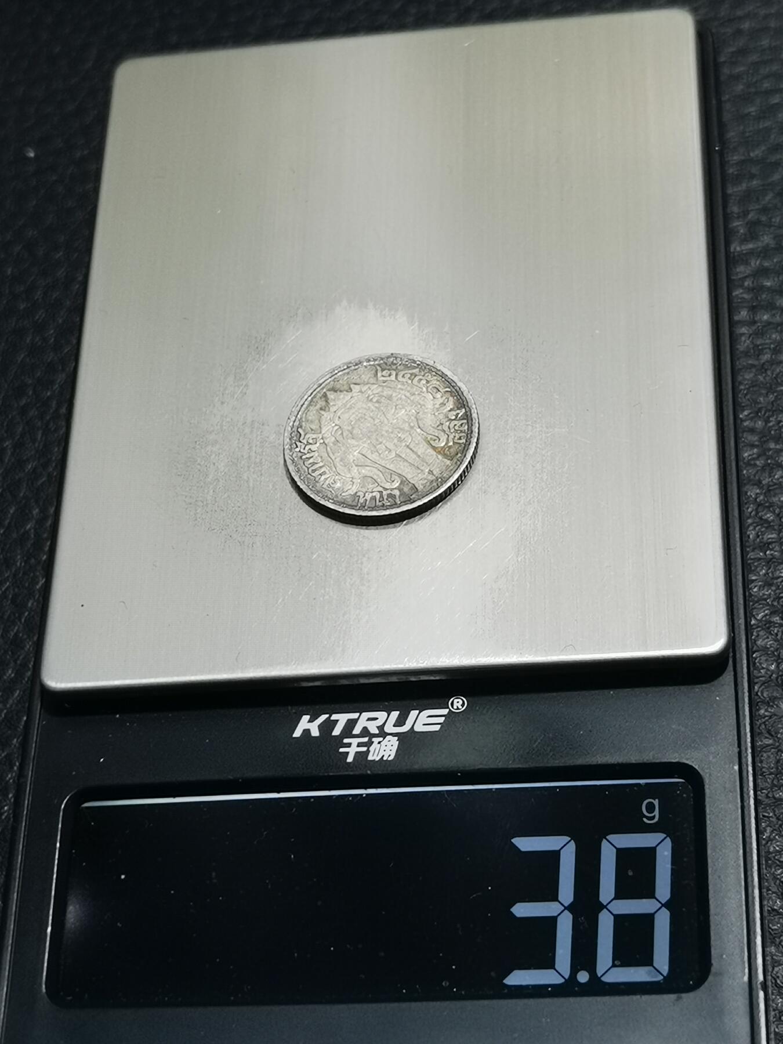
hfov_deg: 21.0
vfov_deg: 27.8
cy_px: 522
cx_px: 392
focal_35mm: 70
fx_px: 2111
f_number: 1.9
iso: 125
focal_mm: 6.67
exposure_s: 1/100
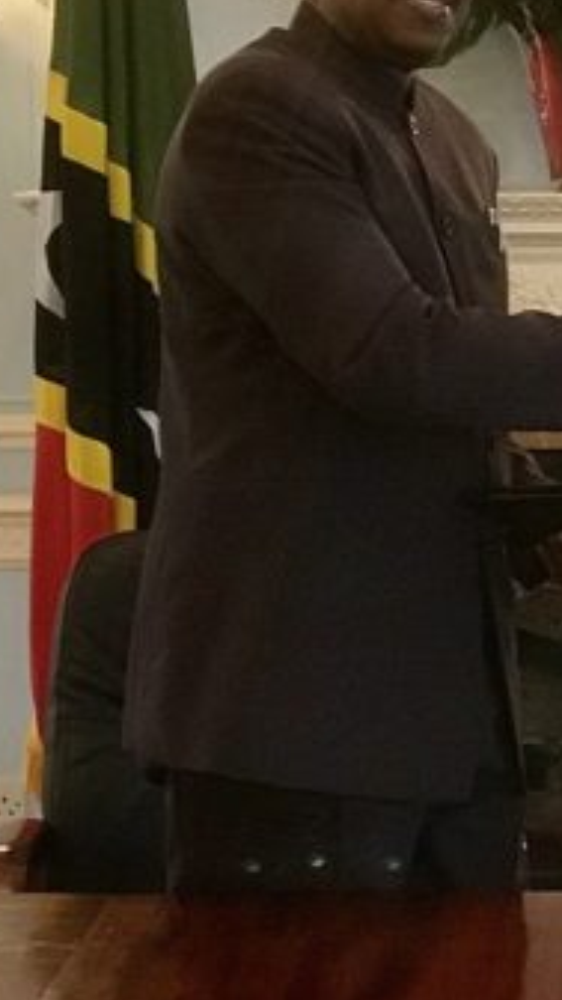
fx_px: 3523
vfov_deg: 16.1
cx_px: 740
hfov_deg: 9.0
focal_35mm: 133
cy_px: 310
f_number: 2.8
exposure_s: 1/50
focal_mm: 6.6
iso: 500
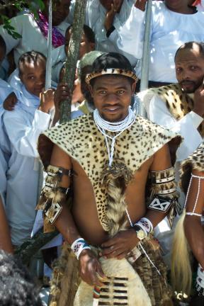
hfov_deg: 16.9
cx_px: 102
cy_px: 153
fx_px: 688
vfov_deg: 25.1
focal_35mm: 81
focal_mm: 16.4
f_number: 4
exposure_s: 1/125
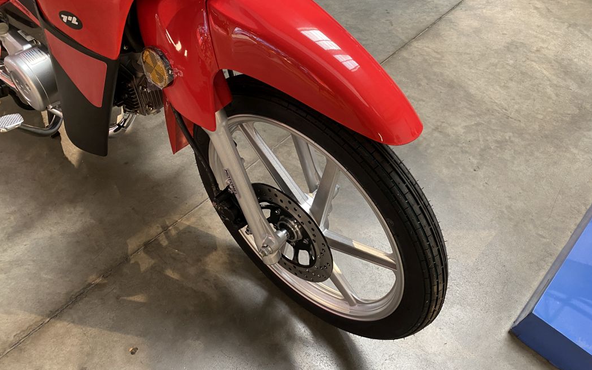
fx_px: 452
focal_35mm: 28
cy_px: 189
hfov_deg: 66.5
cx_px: 300
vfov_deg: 44.5
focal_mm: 4.25
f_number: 1.8
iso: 160
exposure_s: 1/50
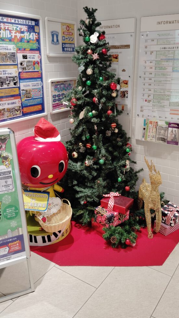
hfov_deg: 36.7
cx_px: 89
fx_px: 270
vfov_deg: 61.0
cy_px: 154
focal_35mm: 32
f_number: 1.8
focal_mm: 4.22
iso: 489
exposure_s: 1/100
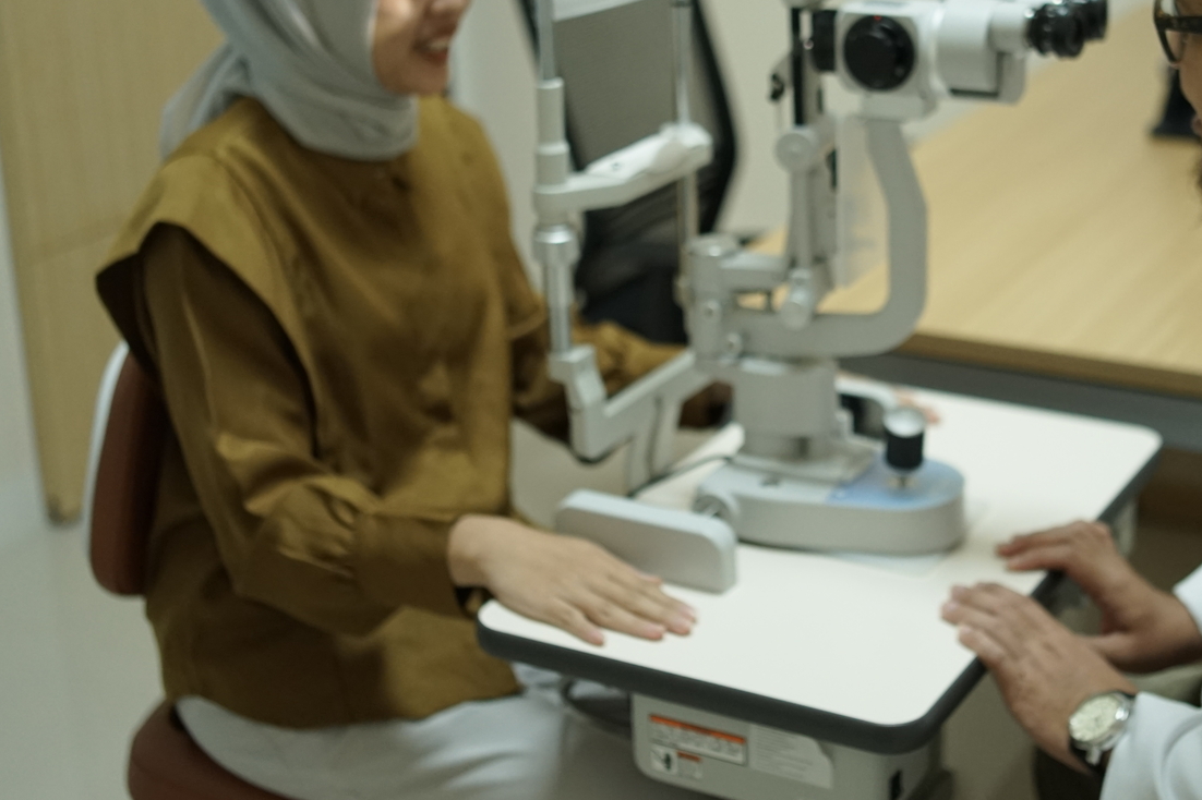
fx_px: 2036
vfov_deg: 22.1
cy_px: 217
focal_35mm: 61
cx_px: 794
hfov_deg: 32.6
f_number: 2
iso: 1250
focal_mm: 35
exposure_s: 1/250
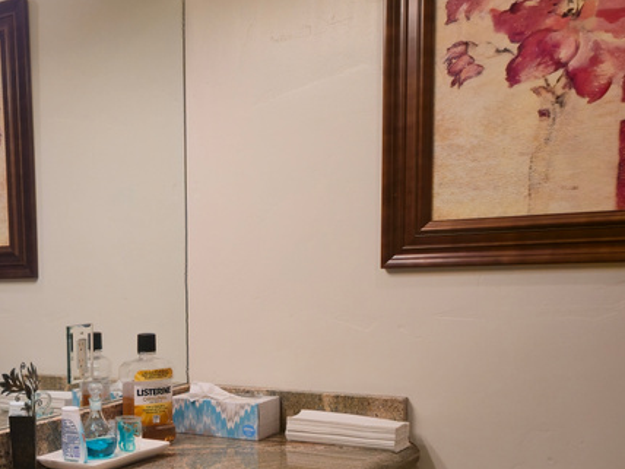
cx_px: -107
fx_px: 993
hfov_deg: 30.3
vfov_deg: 26.1
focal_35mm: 55
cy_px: 368
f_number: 1.7
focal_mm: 6.3
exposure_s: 1/60
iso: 32
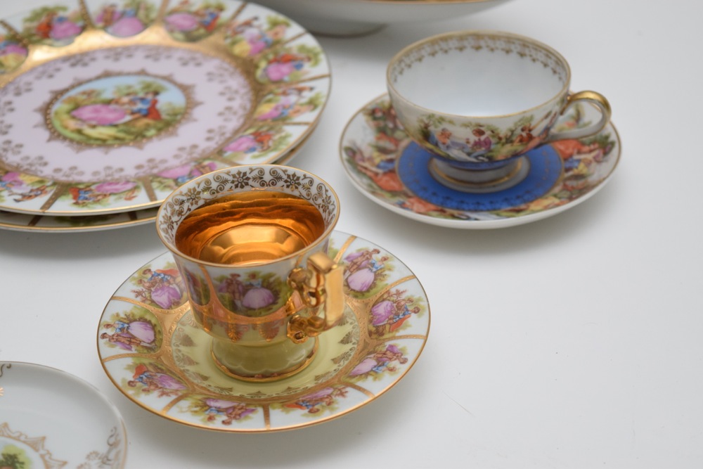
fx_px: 1611
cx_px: 352
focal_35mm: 82
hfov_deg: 24.6
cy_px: 234
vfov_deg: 16.6
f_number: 5.6
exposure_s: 1/100
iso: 800
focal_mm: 55
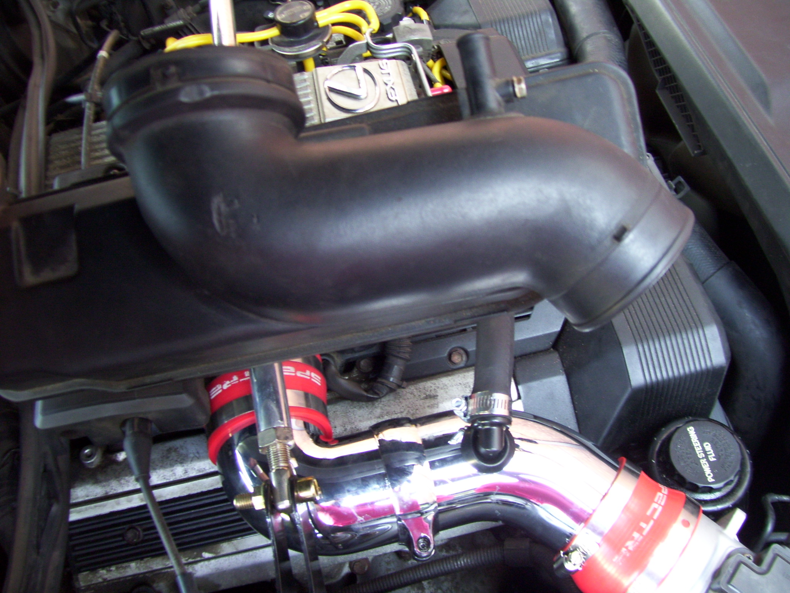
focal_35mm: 36
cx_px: 395
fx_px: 822
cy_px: 296
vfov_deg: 39.7
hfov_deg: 51.4
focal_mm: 6
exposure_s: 1/20
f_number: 2.7
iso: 160
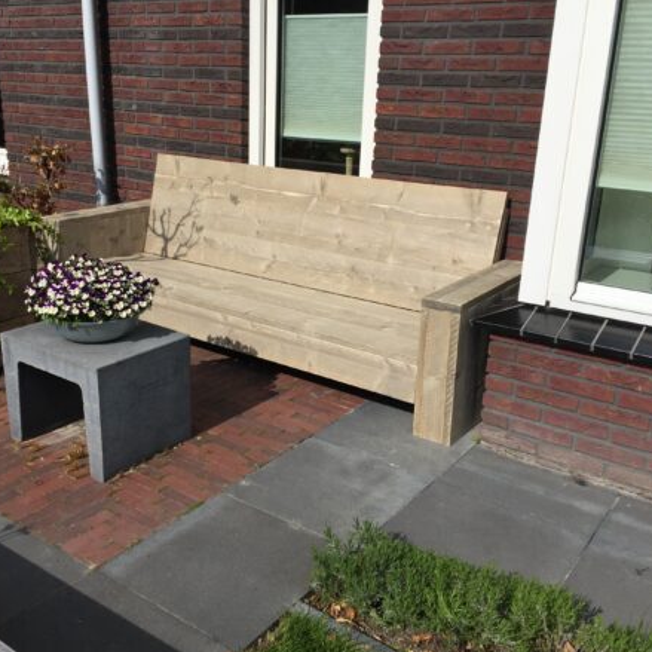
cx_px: 287
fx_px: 746
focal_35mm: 35
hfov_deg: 47.1
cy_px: 333
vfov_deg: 47.2
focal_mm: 4.15
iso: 32
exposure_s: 1/3597
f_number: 2.2
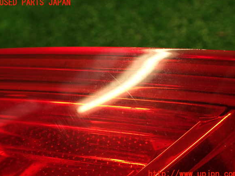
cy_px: 88
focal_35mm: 33
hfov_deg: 55.4
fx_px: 224
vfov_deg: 42.9
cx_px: 118
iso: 200
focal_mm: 5.79
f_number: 2.4
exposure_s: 1/40
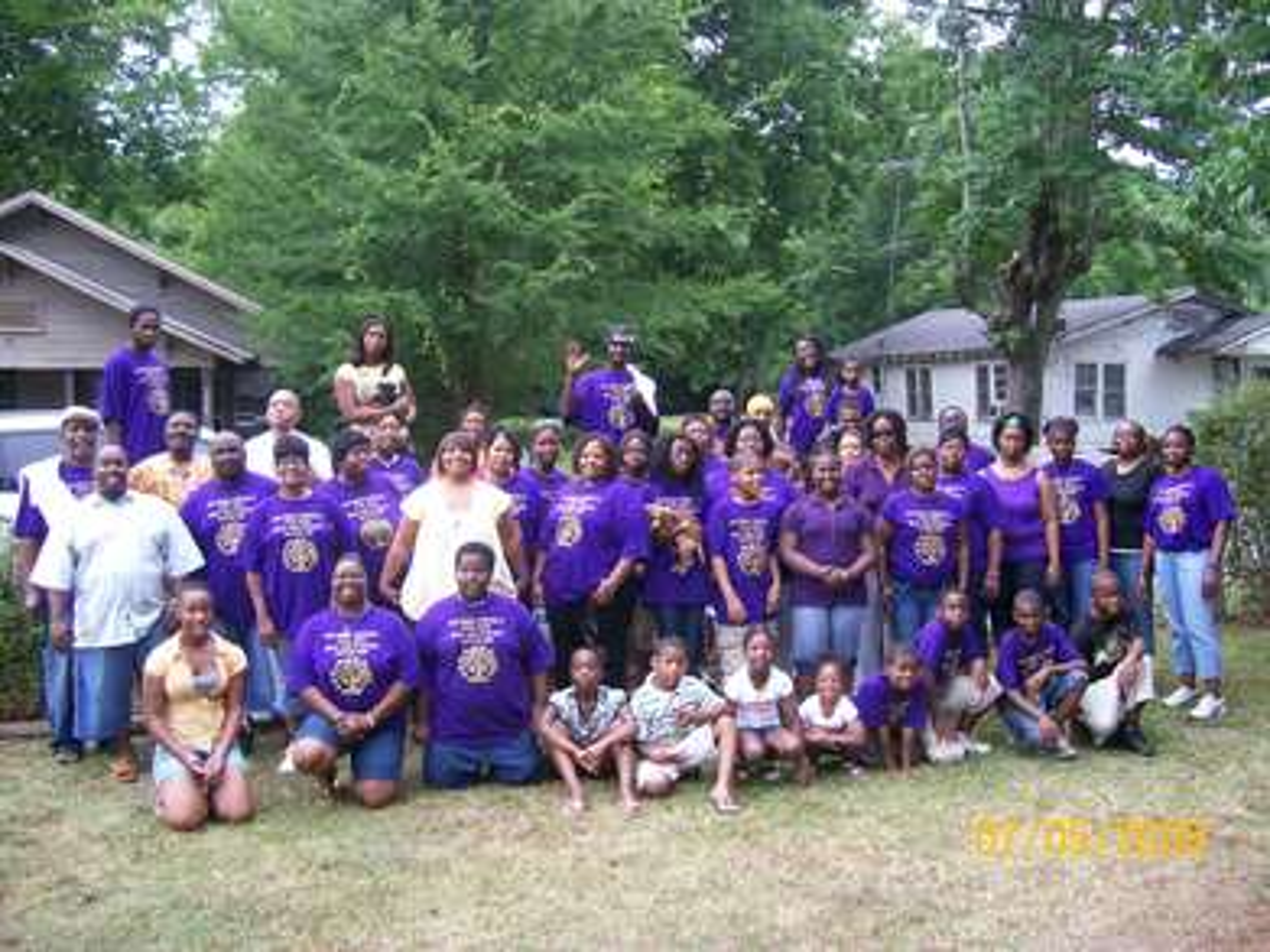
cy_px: 476
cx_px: 635
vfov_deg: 40.7
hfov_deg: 52.6
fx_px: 1284
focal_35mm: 35
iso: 160
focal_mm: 5.8
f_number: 2.8
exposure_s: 1/148
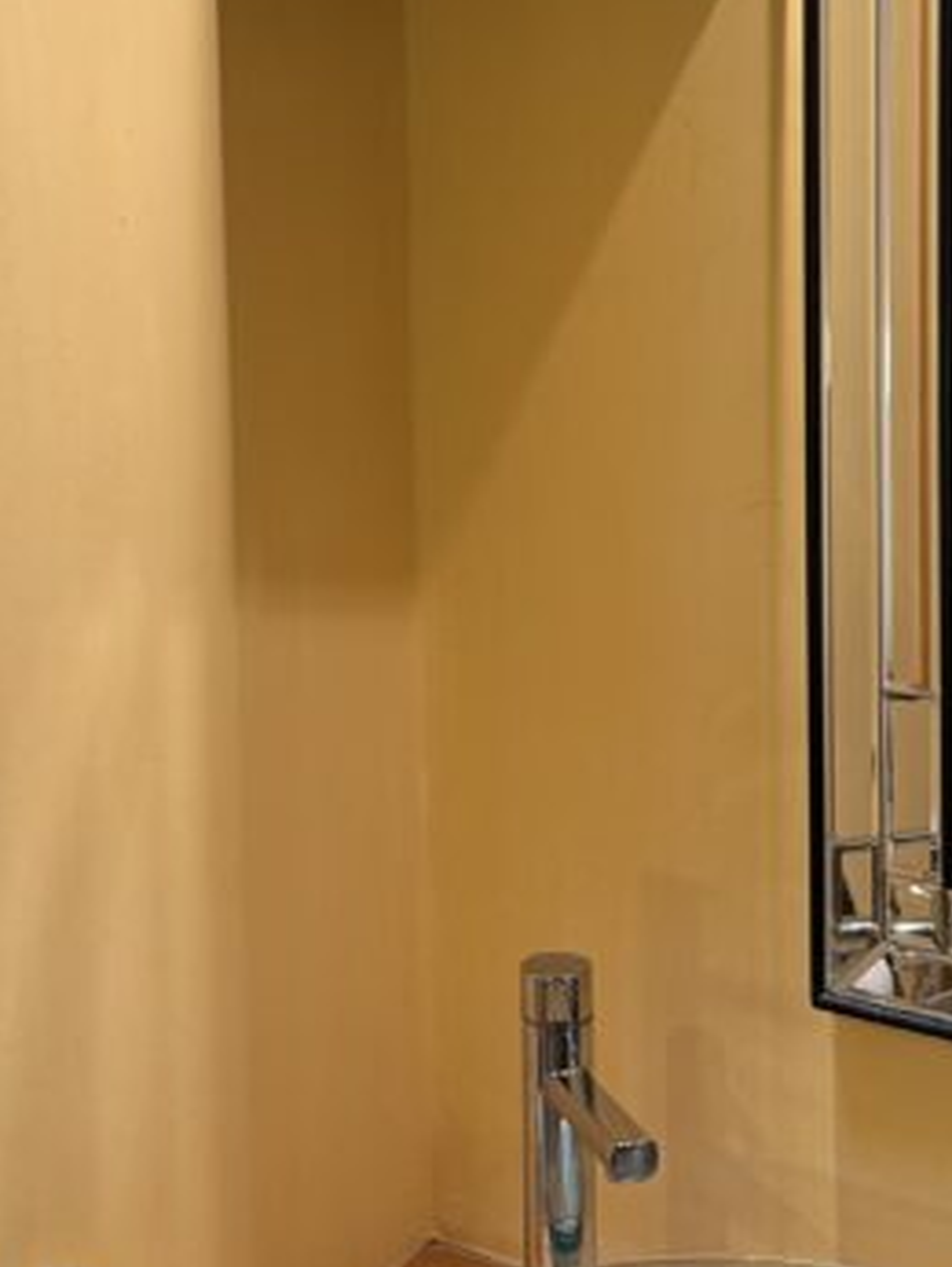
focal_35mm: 71
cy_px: 304
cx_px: 579
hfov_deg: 20.7
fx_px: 2600
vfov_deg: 27.0
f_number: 1.78
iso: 250
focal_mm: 6.76
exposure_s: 1/50
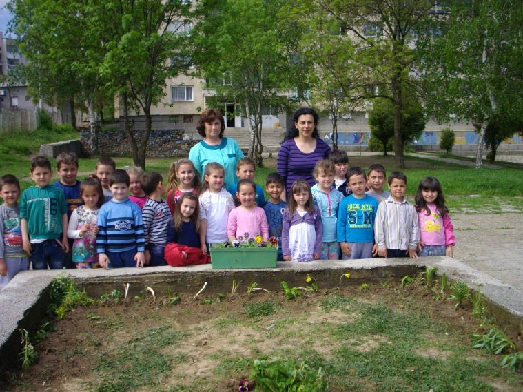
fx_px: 589
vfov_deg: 36.8
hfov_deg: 47.9
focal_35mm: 39
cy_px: 199
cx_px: 267
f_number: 5.6
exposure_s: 1/320
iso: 100
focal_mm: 6.2
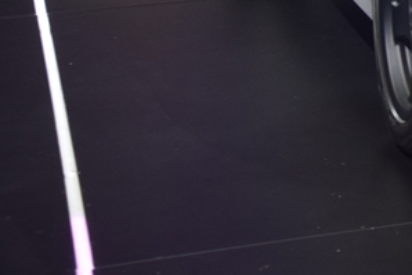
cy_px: -265
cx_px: 828
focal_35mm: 181
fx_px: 2072
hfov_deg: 10.4
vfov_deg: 7.3
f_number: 5
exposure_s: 1/100
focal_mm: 30
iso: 400
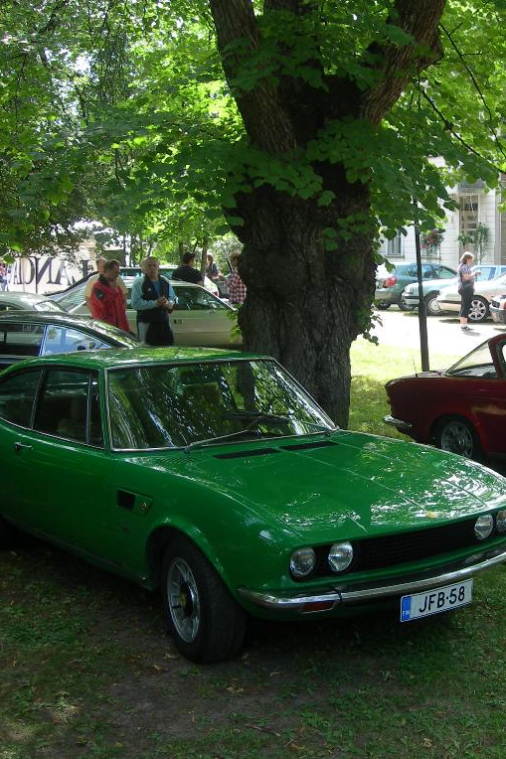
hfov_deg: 25.0
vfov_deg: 37.5
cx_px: 425
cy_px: 380
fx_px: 1118
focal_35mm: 53
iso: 50
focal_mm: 7.8
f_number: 2.8
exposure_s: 1/122
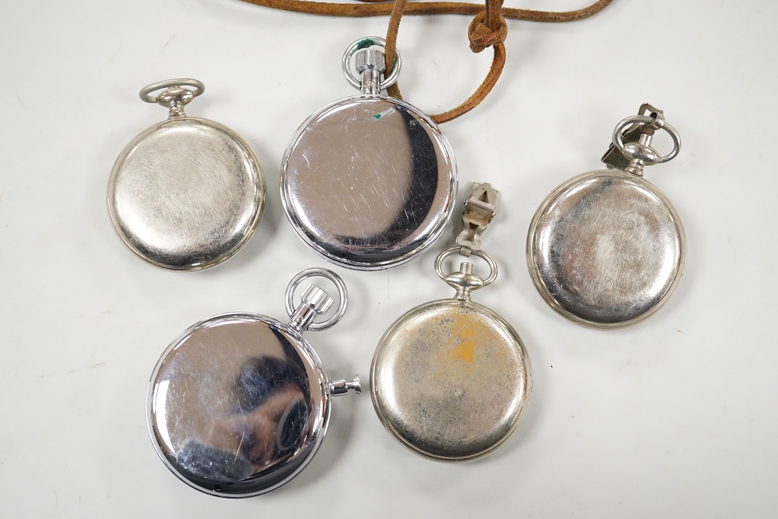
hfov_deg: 43.6
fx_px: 972
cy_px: 260
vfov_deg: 29.9
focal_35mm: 45
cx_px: 389
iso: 2500
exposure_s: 1/400
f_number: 3.5
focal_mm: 30
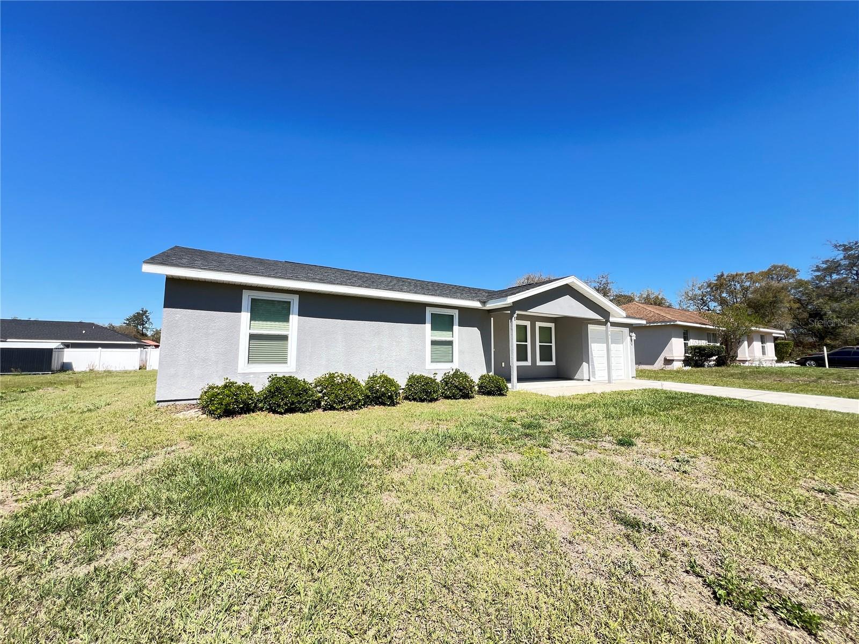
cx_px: 430
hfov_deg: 106.2
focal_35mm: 13
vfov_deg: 89.9
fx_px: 323
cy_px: 322
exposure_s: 1/497
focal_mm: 1.57
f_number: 1.8
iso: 32
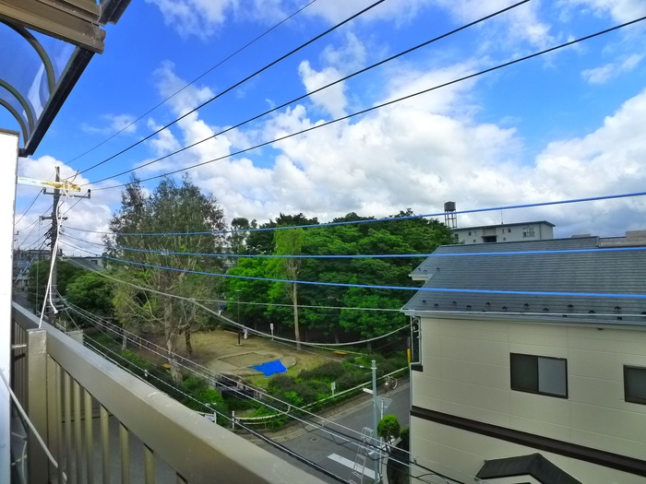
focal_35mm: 24
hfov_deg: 71.6
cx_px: 323
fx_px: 448
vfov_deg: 56.8
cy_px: 242
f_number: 4
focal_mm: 5.1
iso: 400
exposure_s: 1/800
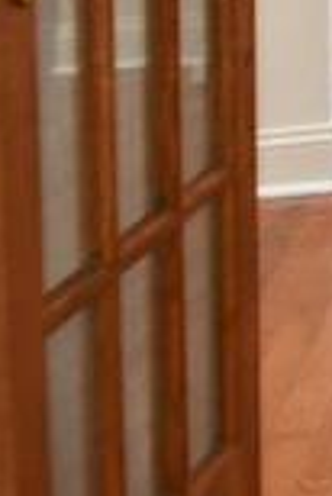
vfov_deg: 11.9
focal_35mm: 168
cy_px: -164
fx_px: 2319
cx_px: 2156
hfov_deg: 4.7
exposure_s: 1/60
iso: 220
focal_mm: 12
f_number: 4
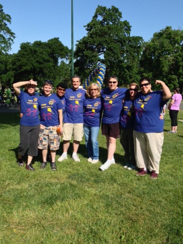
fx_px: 240
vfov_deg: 54.0
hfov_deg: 41.8
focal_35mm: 34
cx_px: 89
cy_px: 119
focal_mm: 4.13
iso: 50
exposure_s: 1/1261
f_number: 2.4
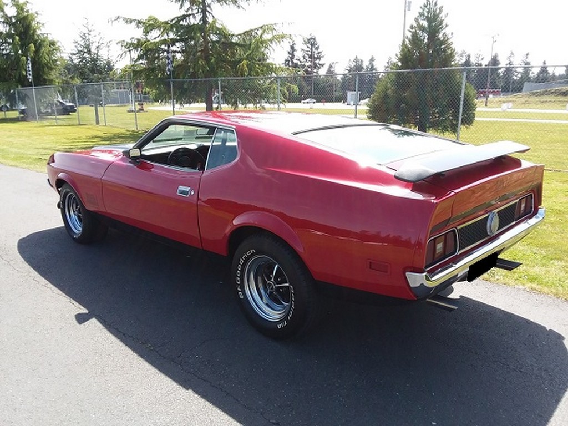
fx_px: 443
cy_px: 213
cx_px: 284
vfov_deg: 51.4
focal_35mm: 27
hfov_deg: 65.3
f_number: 1.9
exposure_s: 1/486
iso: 50
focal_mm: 2.91
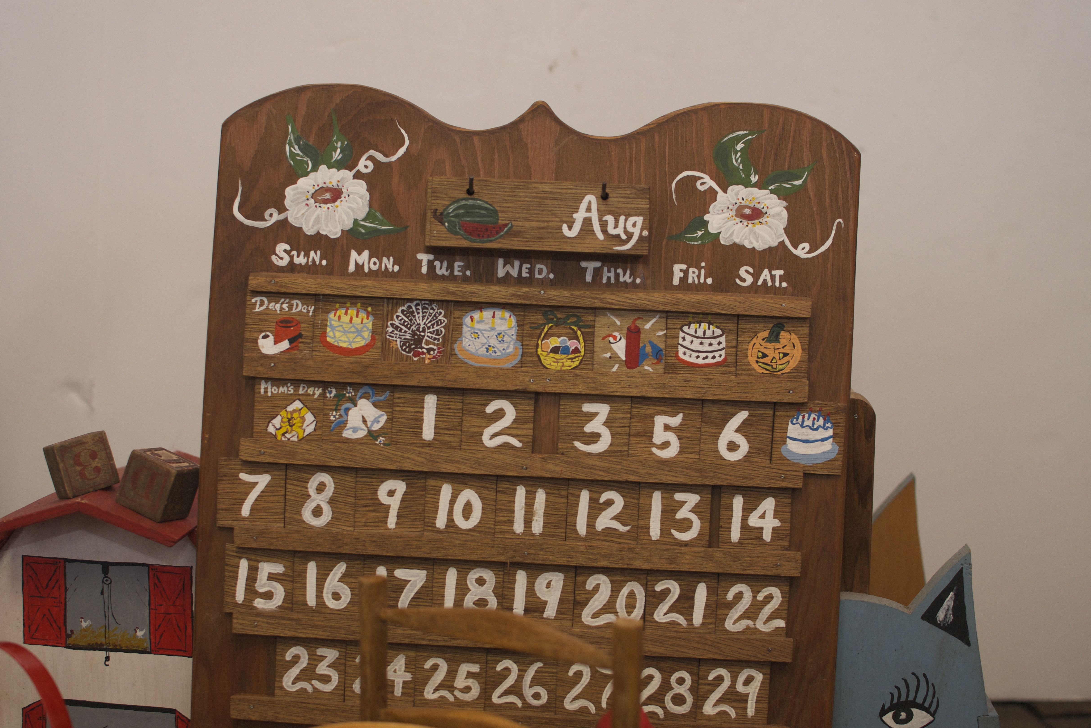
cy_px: 360
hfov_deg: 37.2
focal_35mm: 54
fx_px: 1622
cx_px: 542
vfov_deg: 25.3
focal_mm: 35
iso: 200
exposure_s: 1/60
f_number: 2.8
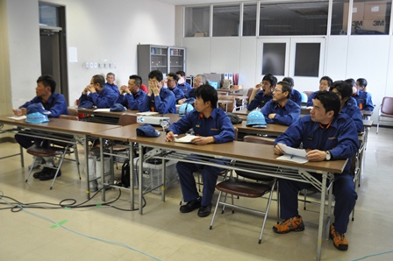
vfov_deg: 39.9
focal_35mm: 33
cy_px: 130
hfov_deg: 57.3
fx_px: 360
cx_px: 196
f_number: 4
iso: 1250
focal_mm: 22
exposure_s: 1/60
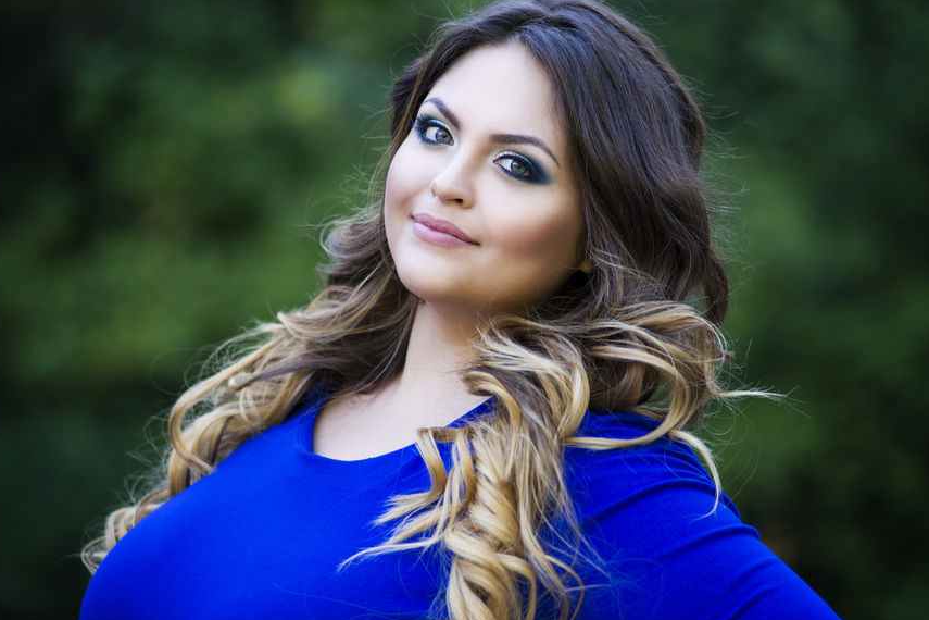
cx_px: 459
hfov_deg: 13.0
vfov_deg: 8.7
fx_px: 4077
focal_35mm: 158
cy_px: 274
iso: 200
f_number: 2.8
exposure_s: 1/160
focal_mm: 135
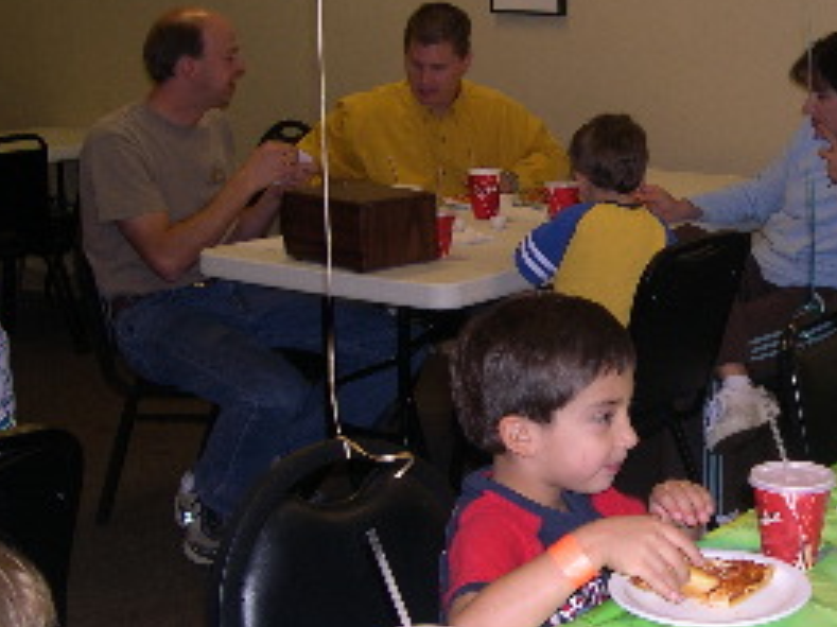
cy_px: 285
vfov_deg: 22.6
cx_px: 681
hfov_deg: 29.1
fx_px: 1571
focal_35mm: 65
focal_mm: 8
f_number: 2.8
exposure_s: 1/60
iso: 100
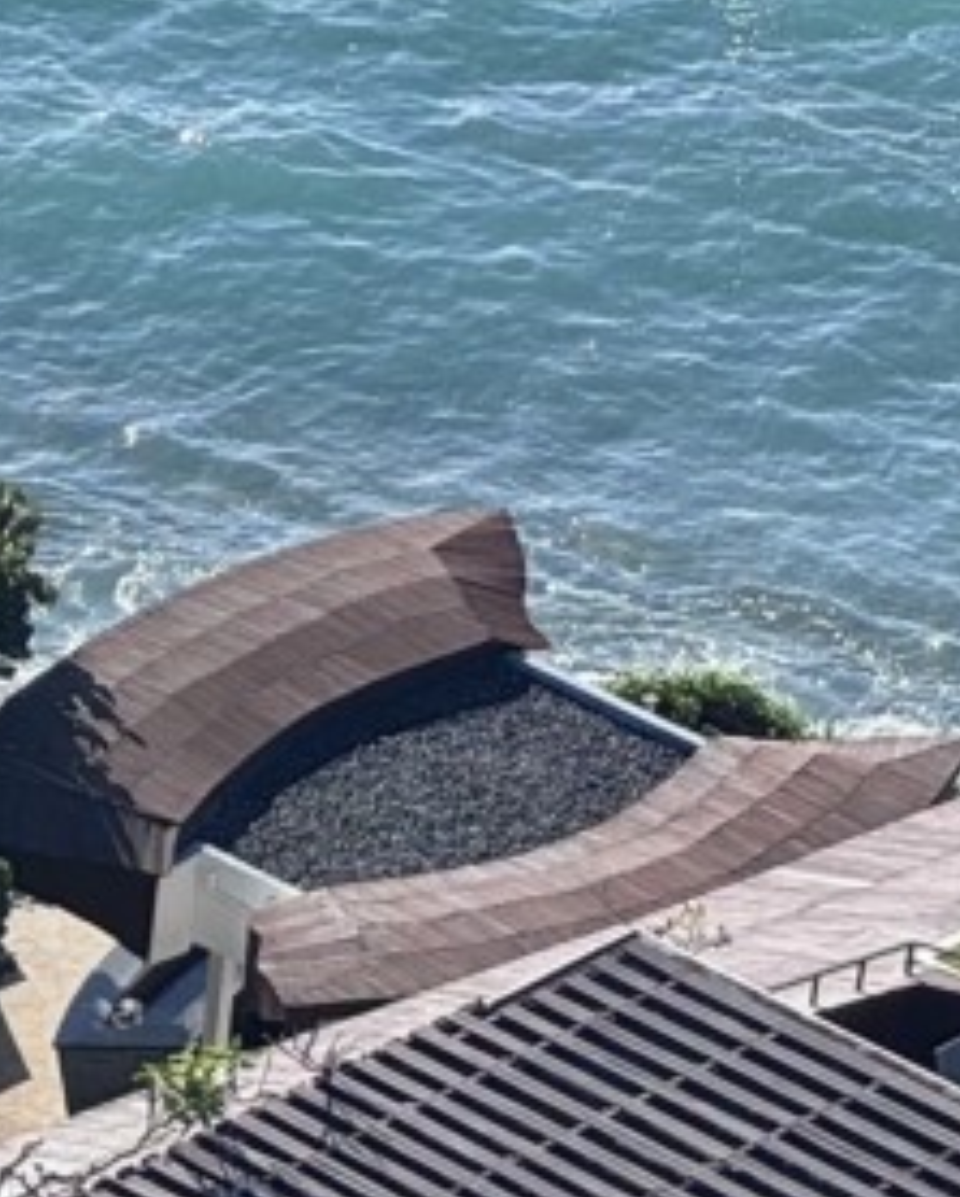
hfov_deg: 4.6
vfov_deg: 5.9
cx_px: -1550
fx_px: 11488
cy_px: 1589
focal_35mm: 324
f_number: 2.8
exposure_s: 1/477
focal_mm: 9
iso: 25
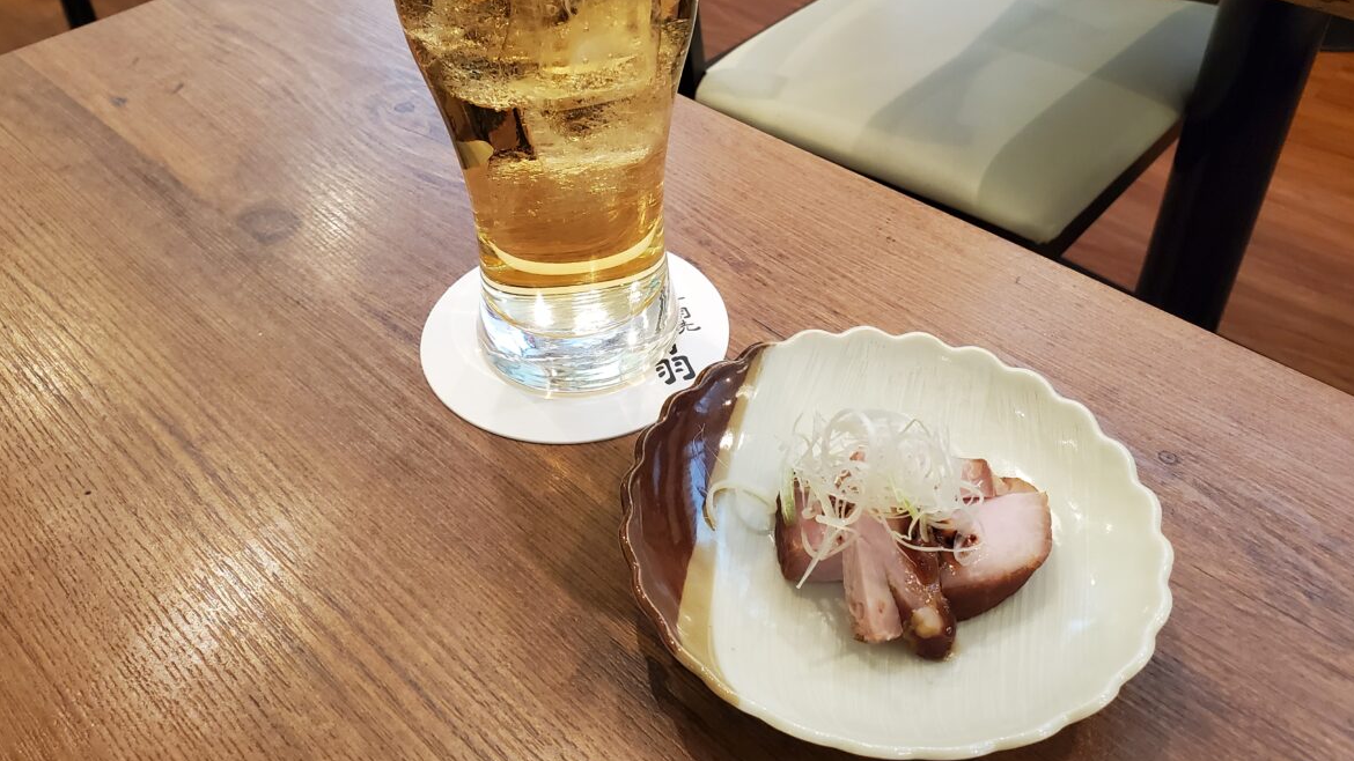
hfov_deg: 62.6
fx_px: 1113
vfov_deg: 37.1
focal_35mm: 31
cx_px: 664
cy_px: 219
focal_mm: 4.3
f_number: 2.4
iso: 500
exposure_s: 1/50
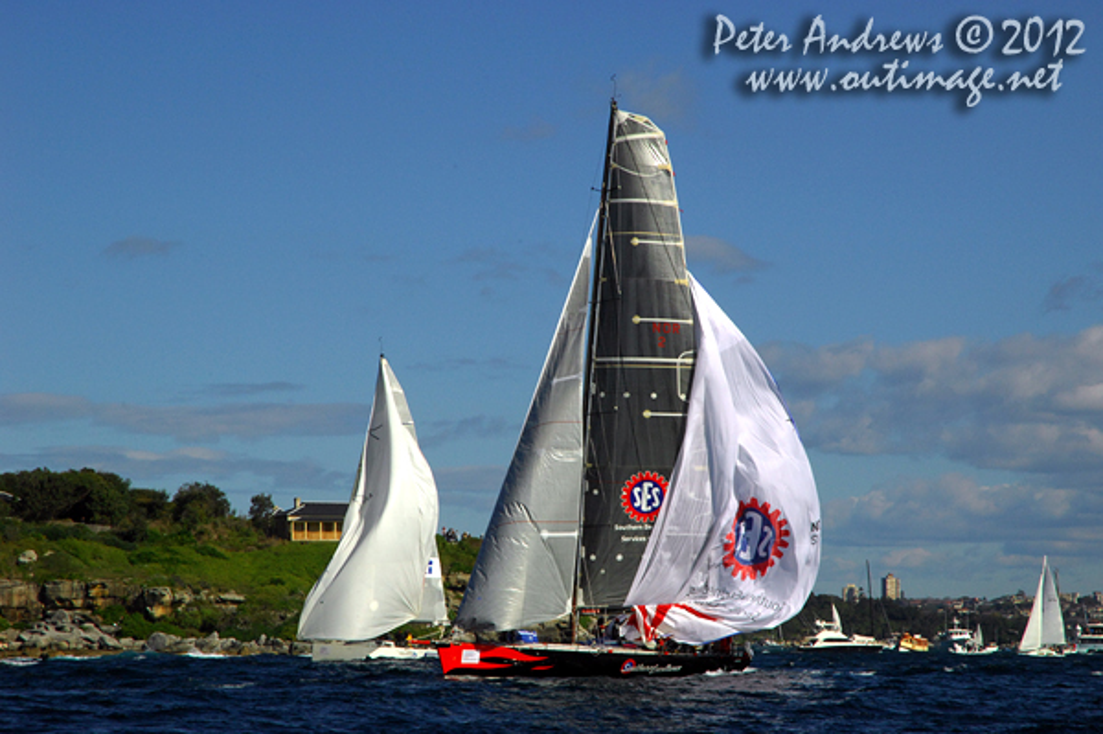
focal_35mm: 128
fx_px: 3903
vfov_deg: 10.7
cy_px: 367
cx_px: 552
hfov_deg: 16.1
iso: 400
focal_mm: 85
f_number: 20
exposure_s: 1/320
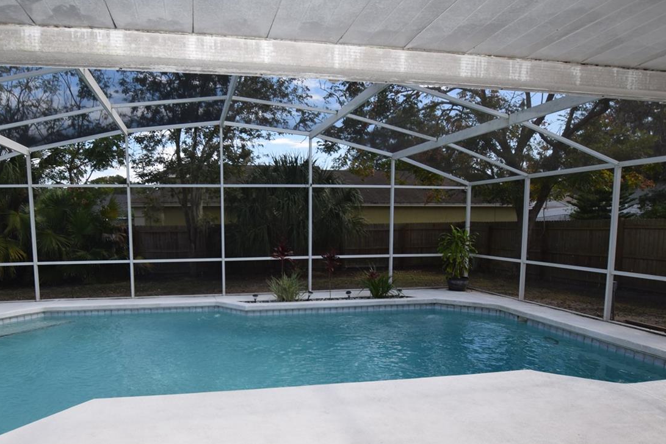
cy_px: 280
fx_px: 407
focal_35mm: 22
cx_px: 267
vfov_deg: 56.5
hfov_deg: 77.7
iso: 100
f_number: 6.3
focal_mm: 10
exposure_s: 1/160
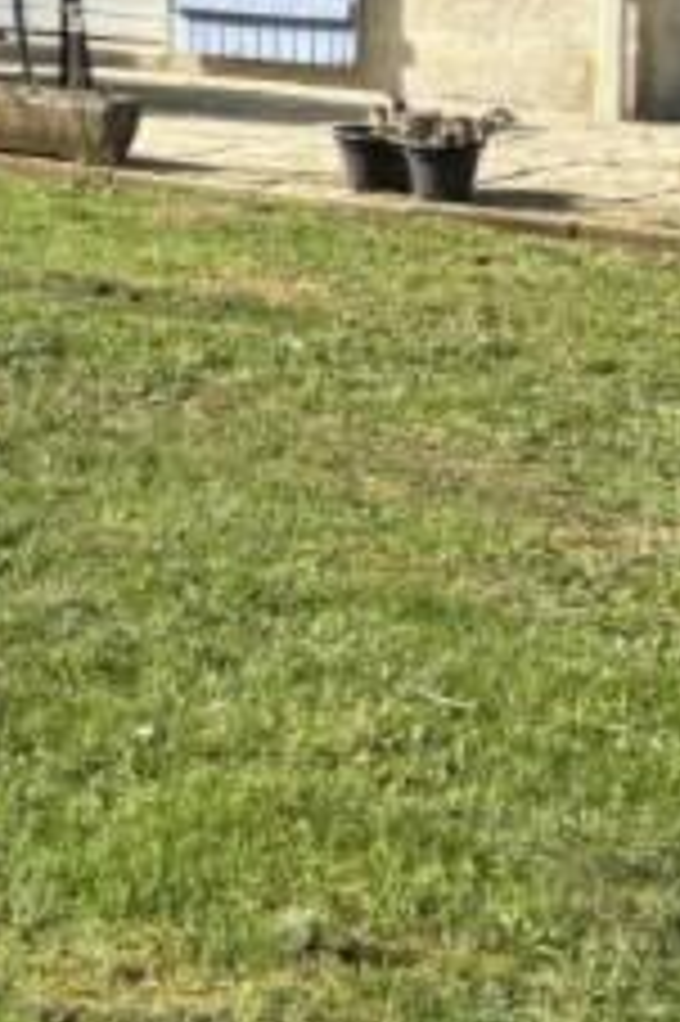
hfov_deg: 10.3
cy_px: -311
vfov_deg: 15.9
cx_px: -712
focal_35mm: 122
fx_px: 3462
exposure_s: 1/1848
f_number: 1.6
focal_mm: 5.96
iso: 50
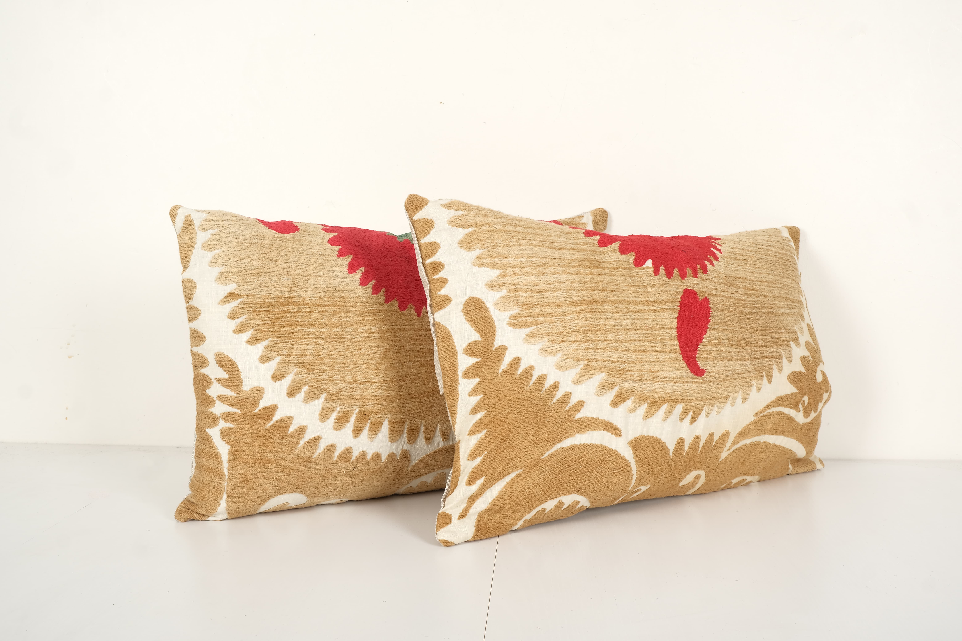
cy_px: 320
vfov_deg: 40.0
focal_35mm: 33
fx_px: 882
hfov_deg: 57.2
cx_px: 481
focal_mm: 22.3
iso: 80
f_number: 11
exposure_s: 1/160
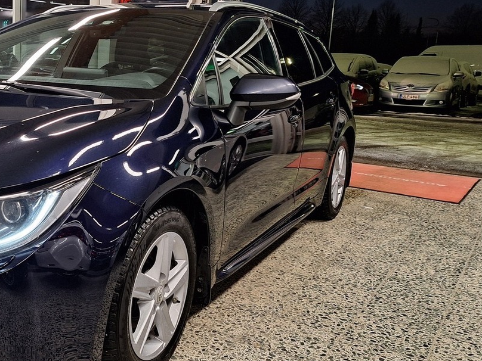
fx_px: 571
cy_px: 166
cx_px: 68
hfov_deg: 42.7
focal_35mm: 41
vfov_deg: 35.1
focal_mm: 5.54
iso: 125
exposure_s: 1/50
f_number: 1.8
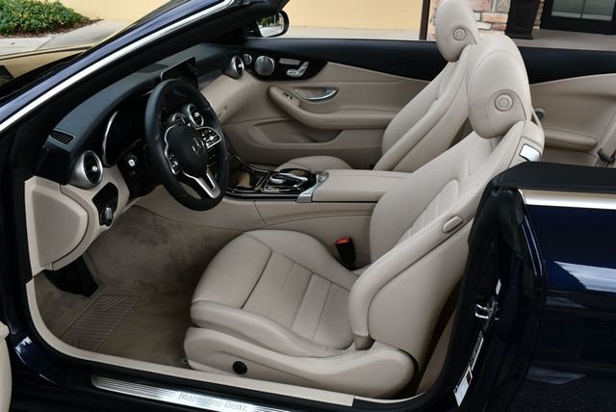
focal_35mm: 36
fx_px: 617
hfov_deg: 53.1
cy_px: 206
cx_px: 308
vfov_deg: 36.9
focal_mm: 18
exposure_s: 1/250
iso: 220
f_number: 5.6
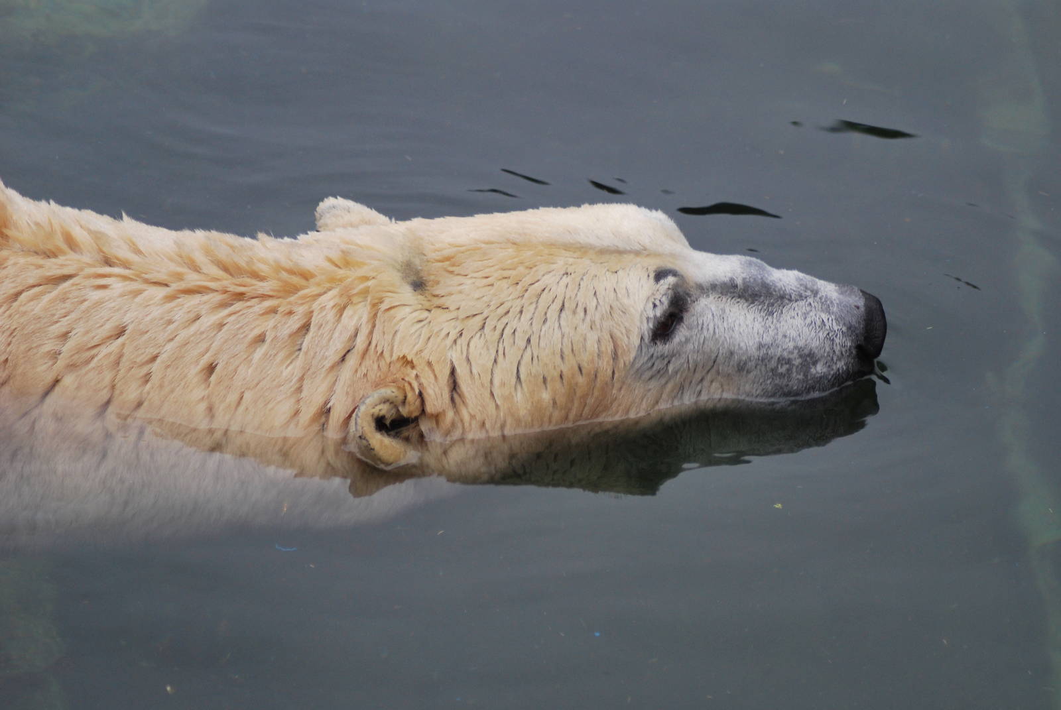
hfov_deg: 11.0
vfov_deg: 7.3
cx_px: 530
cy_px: 355
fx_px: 5533
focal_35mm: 188
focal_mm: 125
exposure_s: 1/100
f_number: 4.5
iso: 400
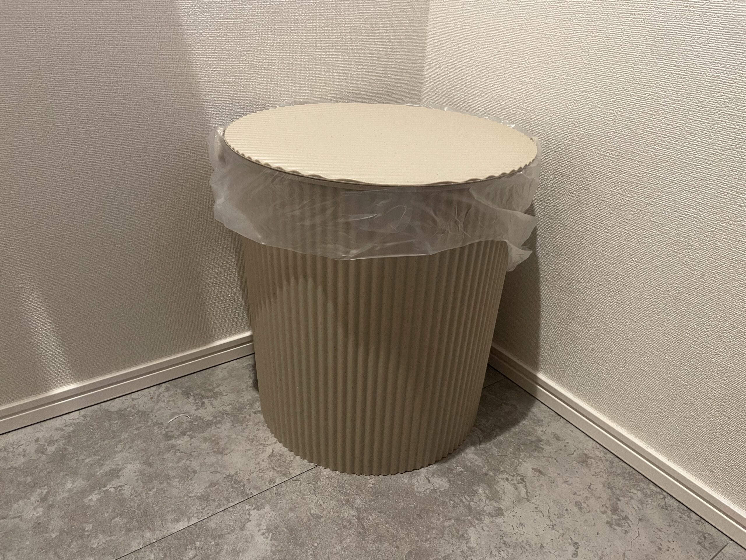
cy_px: 280
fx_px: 560
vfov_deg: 53.1
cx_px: 373
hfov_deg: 67.3
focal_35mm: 26
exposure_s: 1/50
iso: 400
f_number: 1.6
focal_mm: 4.2
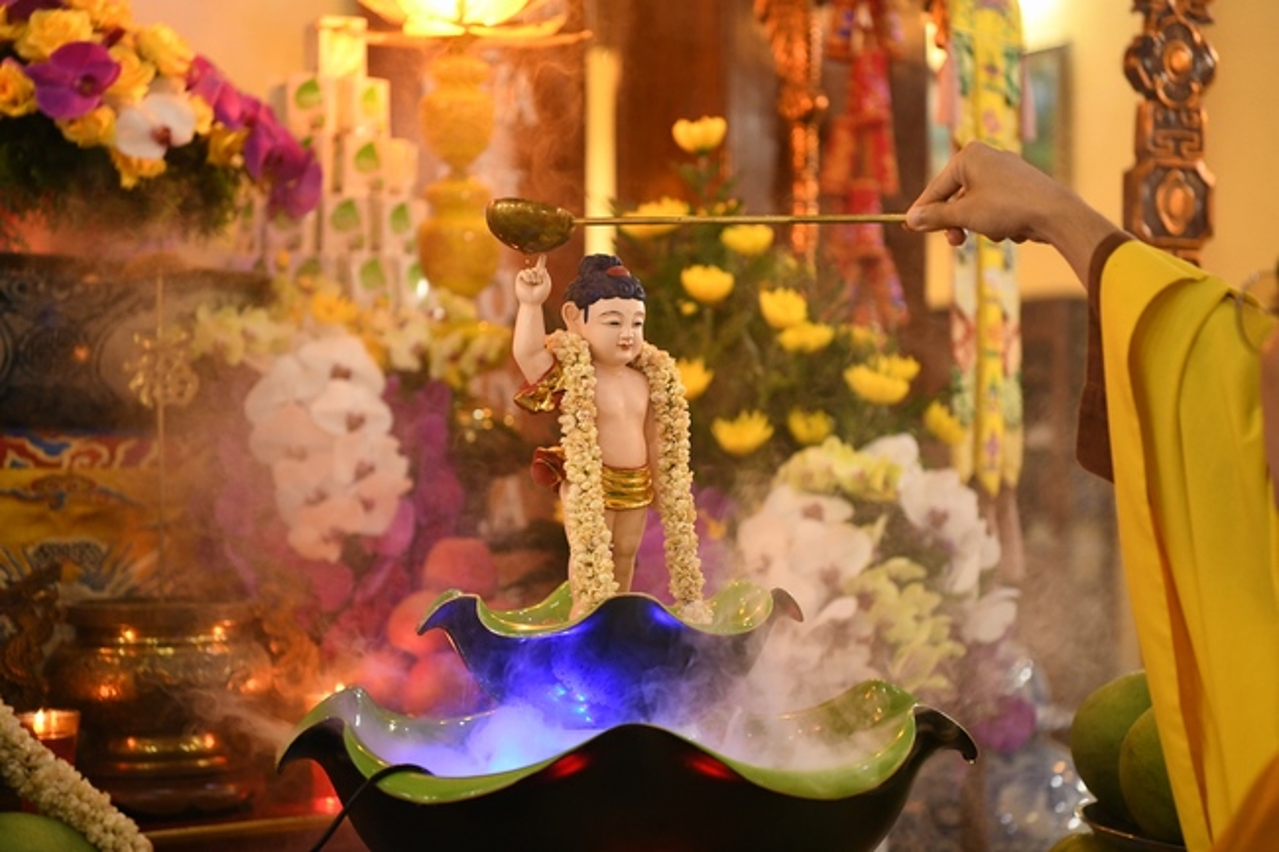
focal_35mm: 70
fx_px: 2486
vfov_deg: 19.4
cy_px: 426
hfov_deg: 28.9
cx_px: 640
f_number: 2.8
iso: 4000
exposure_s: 1/100
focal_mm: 70
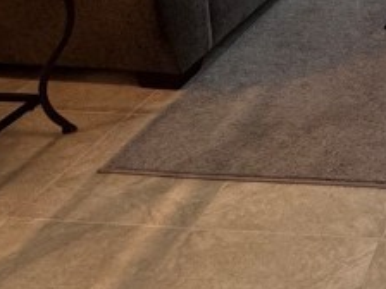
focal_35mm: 64
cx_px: 505
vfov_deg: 18.2
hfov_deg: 25.8
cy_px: -227
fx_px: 714
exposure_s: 1/120
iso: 250
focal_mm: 2.22
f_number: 2.2
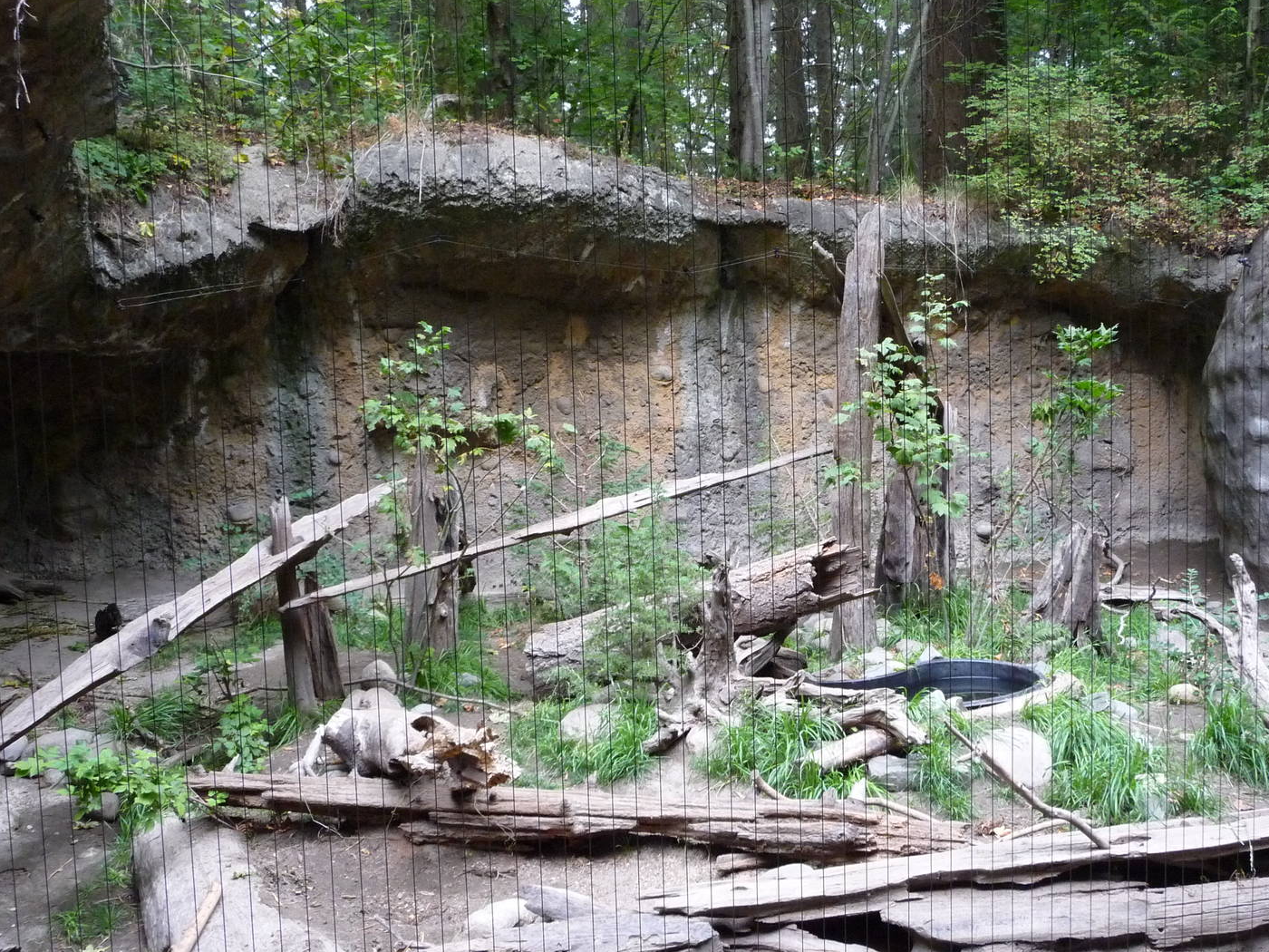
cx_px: 724
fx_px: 1173
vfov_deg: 44.2
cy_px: 489
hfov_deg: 56.6
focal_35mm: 32
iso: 400
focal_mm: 4.7
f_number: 3.3
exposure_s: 1/100
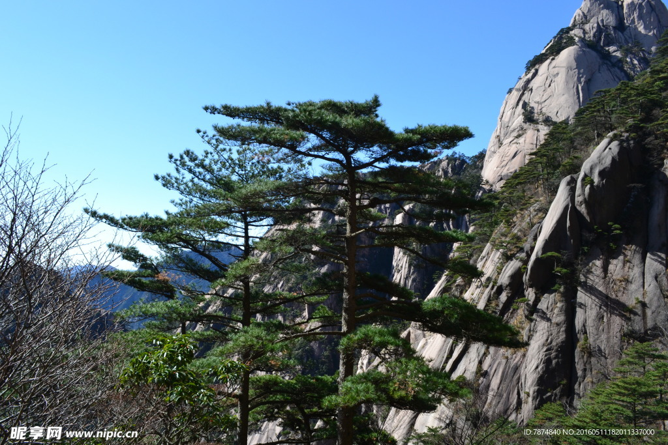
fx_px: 501
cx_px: 334
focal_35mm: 27
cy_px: 222
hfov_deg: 67.4
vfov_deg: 47.9
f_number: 10
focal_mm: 18
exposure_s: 1/250
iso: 400
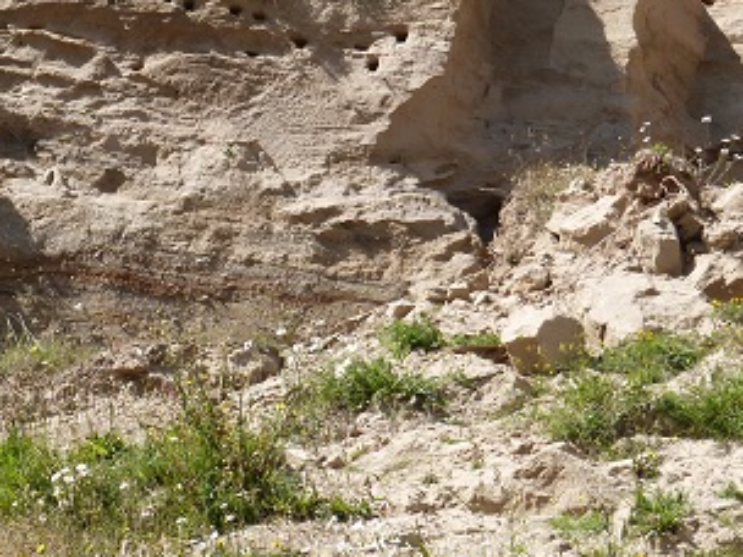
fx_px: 3906
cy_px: 194
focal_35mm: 182
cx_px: 154
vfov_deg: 8.2
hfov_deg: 10.8
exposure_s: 1/320
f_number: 5
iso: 100
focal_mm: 13.3
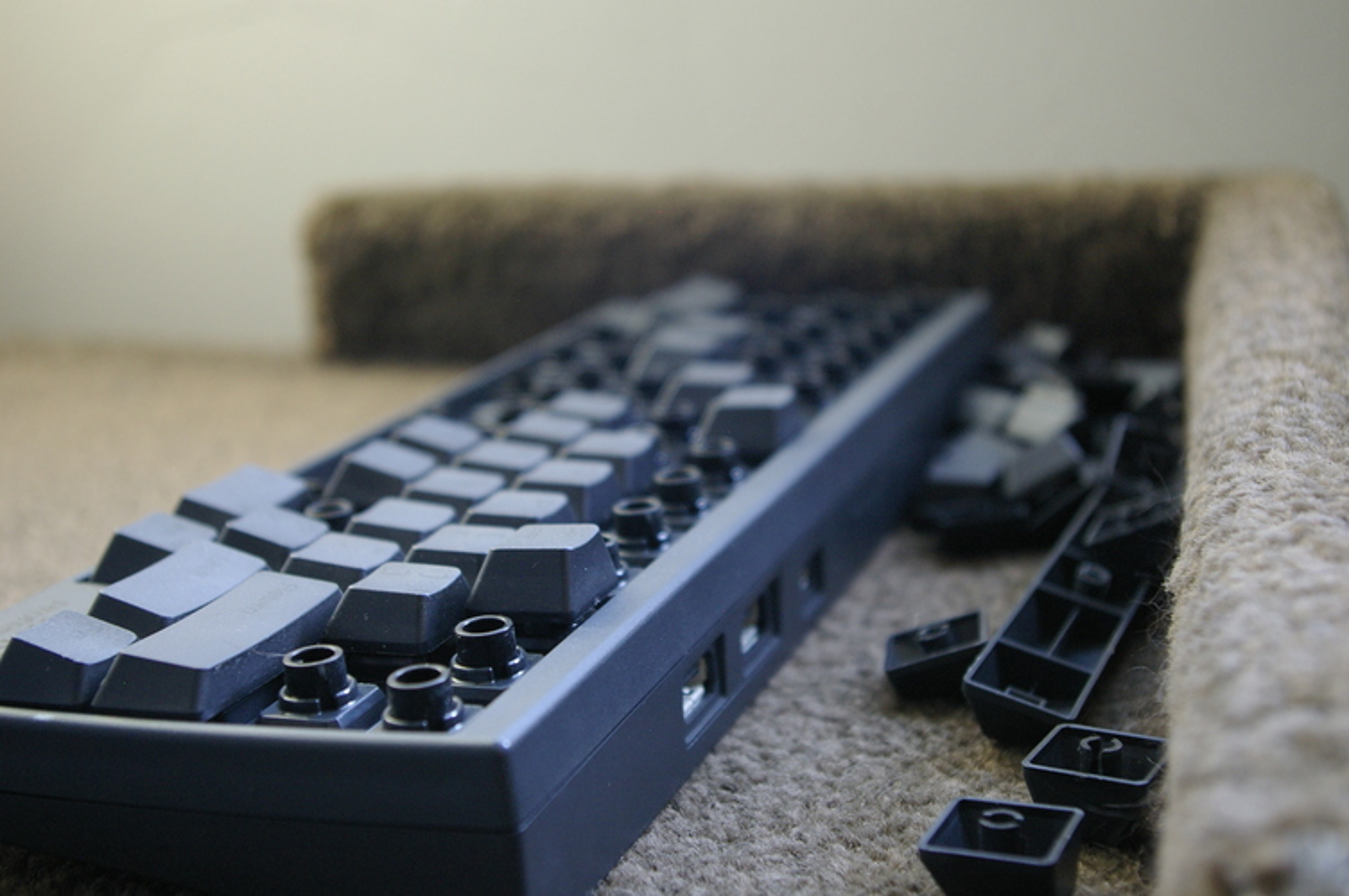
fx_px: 1853
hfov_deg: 40.0
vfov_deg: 27.2
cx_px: 674
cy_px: 448
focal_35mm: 50
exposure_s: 1/30
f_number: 4
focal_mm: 33
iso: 800
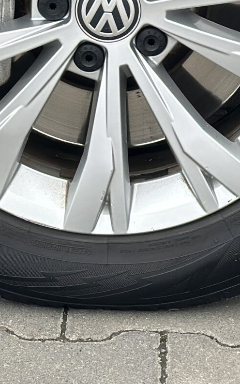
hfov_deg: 8.0
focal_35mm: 164
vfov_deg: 12.7
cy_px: 38
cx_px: 52
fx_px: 1717
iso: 80
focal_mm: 6.86
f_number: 1.78
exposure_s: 1/740
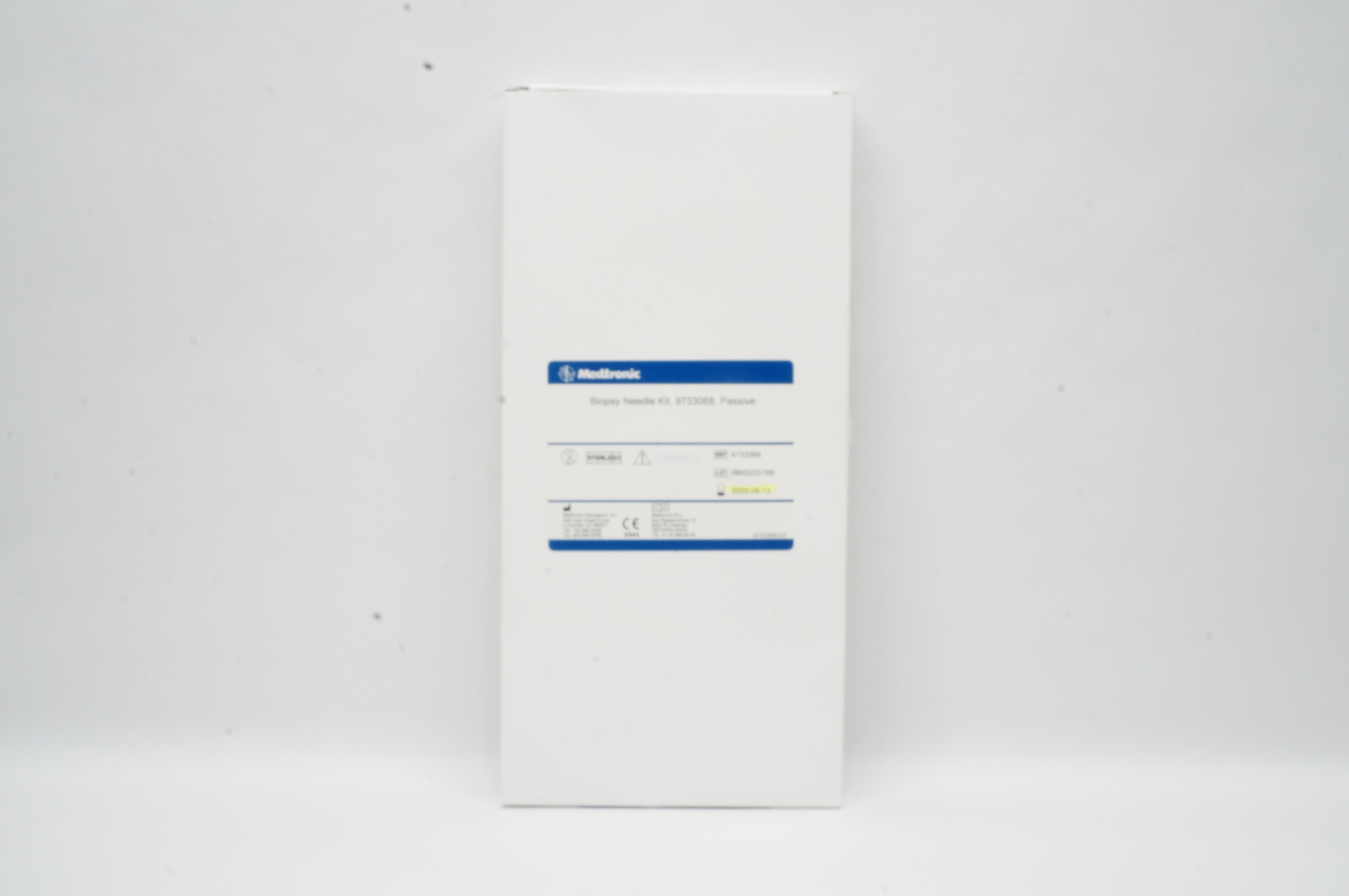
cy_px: 448
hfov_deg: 53.2
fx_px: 1348
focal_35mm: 36
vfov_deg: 36.8
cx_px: 674
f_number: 25
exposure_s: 1/5
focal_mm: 24
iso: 800
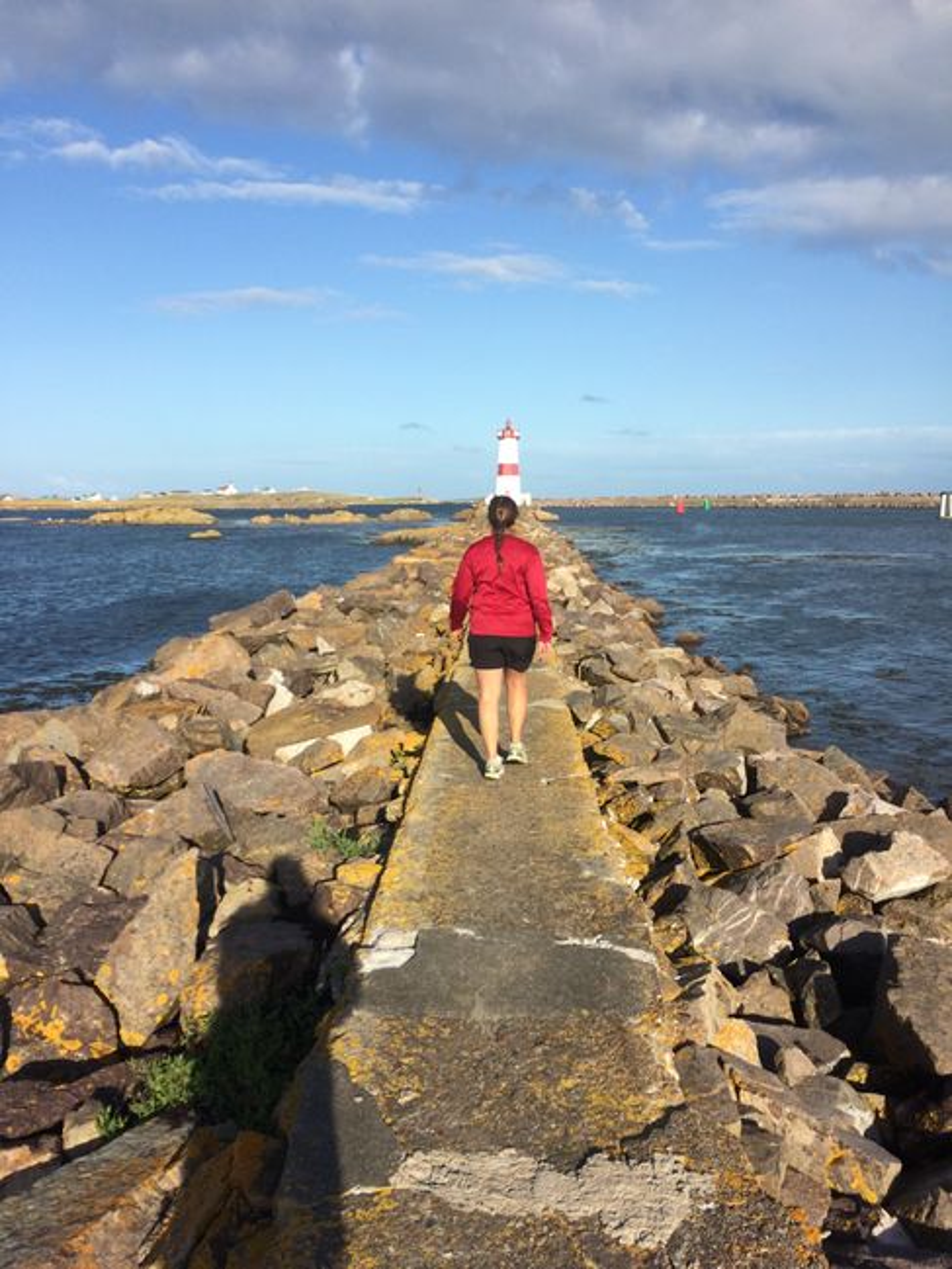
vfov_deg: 61.7
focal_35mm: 29
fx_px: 1063
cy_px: 634
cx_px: 476
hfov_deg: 48.2
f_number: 2.2
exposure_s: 1/2283
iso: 32
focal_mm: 4.15
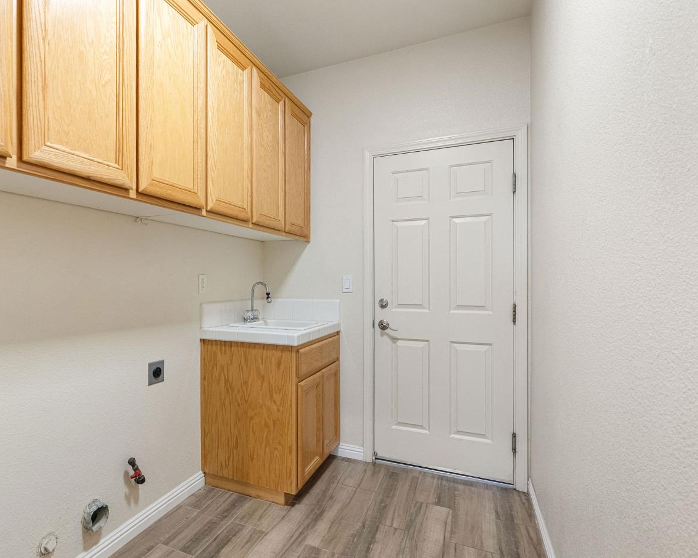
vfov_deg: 70.8
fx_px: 393
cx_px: 275
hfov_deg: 82.2
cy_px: 293
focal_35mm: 19
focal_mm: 16
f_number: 8
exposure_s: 1/6
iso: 2500
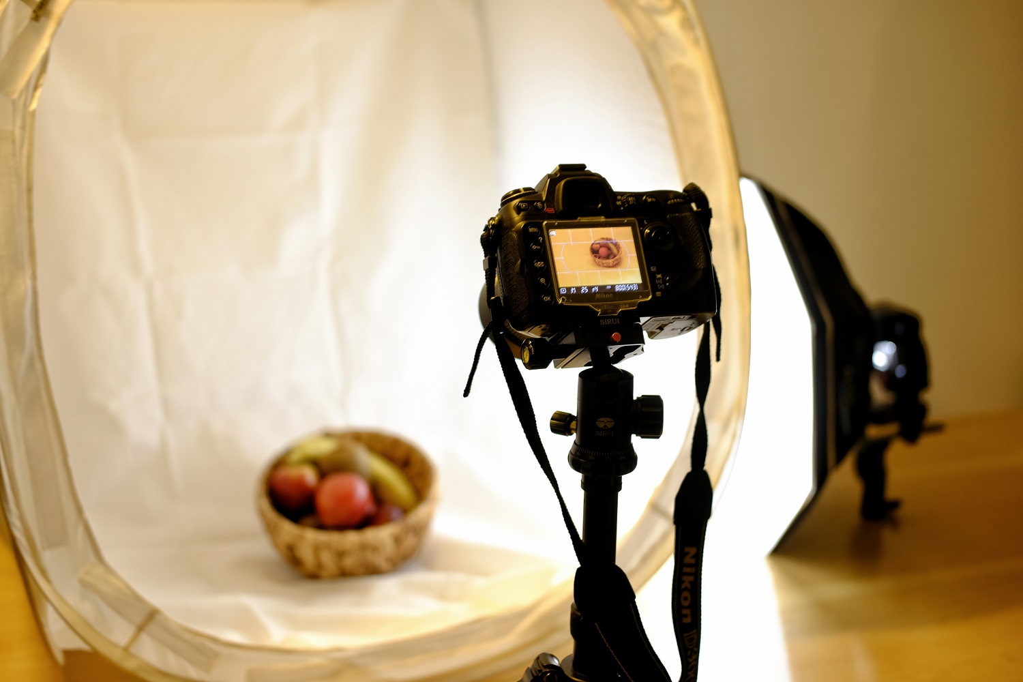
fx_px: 1506
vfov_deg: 25.5
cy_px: 341
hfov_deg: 37.5
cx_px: 512
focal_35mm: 53
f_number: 2
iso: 200
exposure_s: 1/30
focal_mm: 35
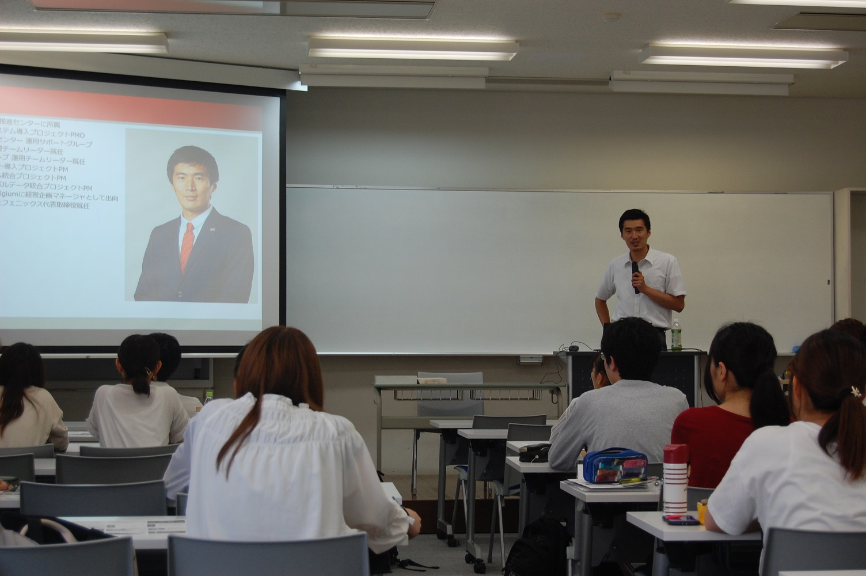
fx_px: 1514
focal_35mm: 63
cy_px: 288
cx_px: 433
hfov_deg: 31.9
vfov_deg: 21.5
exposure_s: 1/80
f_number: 5.3
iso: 400
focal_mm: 42
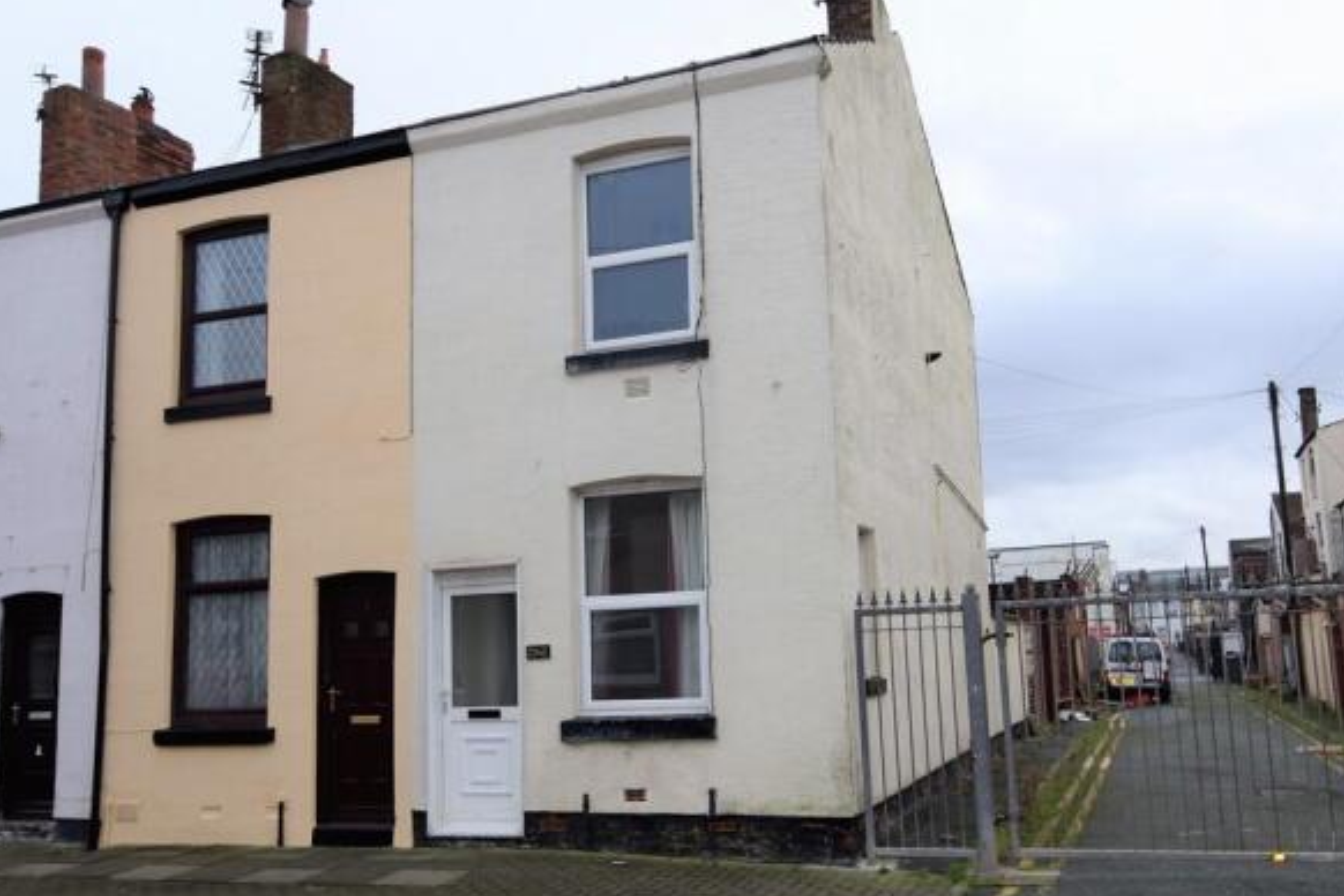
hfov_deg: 67.4
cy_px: 486
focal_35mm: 27
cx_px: 671
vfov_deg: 47.9
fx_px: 1008
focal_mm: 16
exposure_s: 1/160
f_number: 6.3
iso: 100
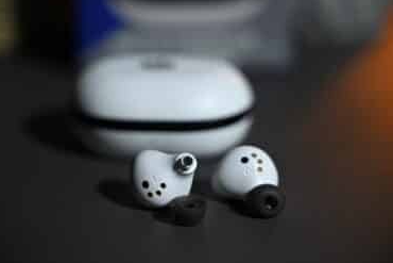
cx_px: 187
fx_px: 863
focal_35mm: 79
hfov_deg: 25.7
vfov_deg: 17.3
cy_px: 127
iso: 320
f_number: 2.8
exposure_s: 1/250
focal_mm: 75
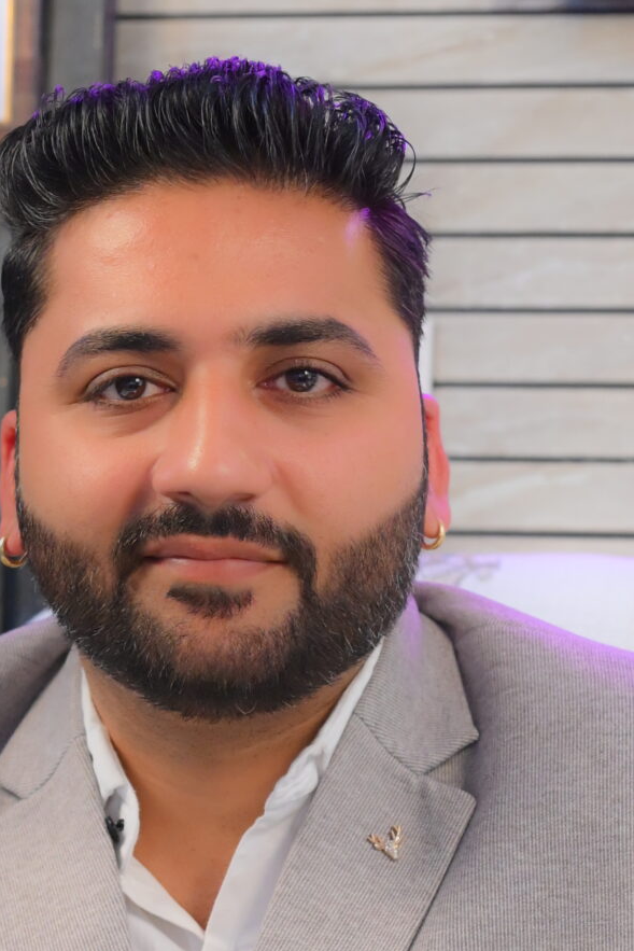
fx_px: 3063
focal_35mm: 116
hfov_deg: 11.8
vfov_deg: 17.5
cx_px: 176
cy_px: 704
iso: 3200
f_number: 4
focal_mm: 40
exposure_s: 1/200
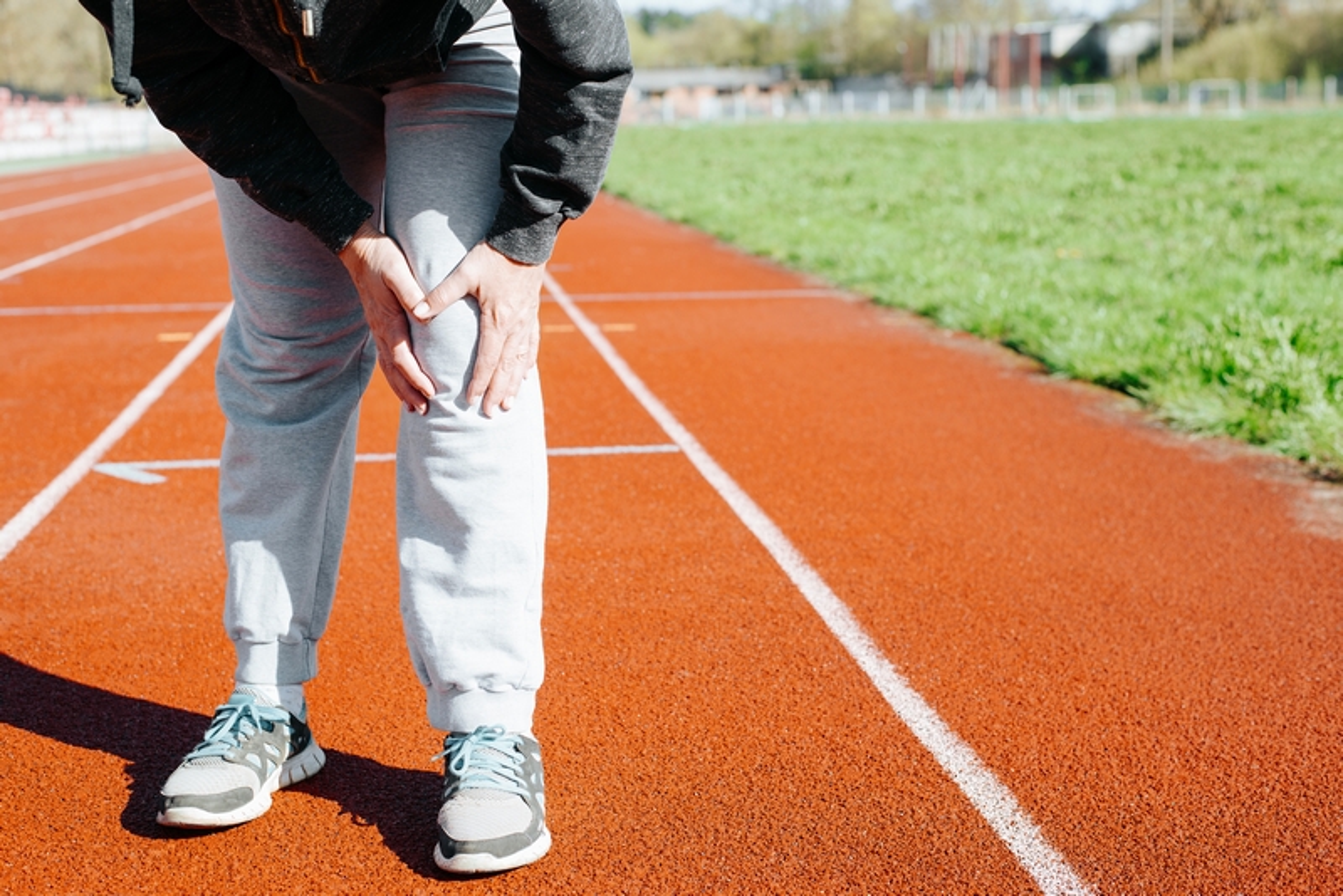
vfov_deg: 27.0
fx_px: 1866
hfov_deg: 39.6
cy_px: 448
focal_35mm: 50
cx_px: 672
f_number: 4.5
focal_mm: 50
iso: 100
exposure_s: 1/250
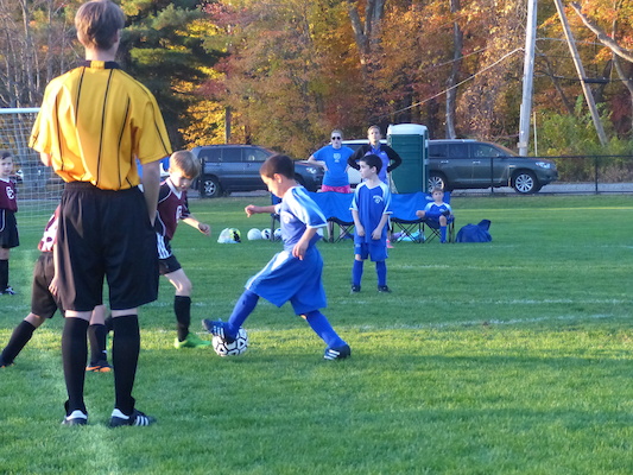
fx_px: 2597
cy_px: 238
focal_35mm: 142
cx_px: 316
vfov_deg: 10.5
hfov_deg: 13.9
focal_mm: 25.6
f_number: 2.8
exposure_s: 1/250
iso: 800
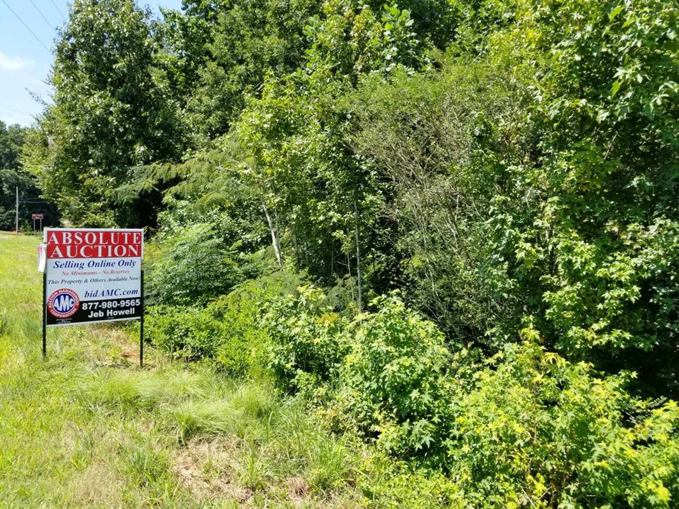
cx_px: 340
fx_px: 510
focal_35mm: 26
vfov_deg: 53.1
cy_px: 254
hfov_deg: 67.3
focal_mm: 4.25
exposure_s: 1/1136
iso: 50
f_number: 1.7
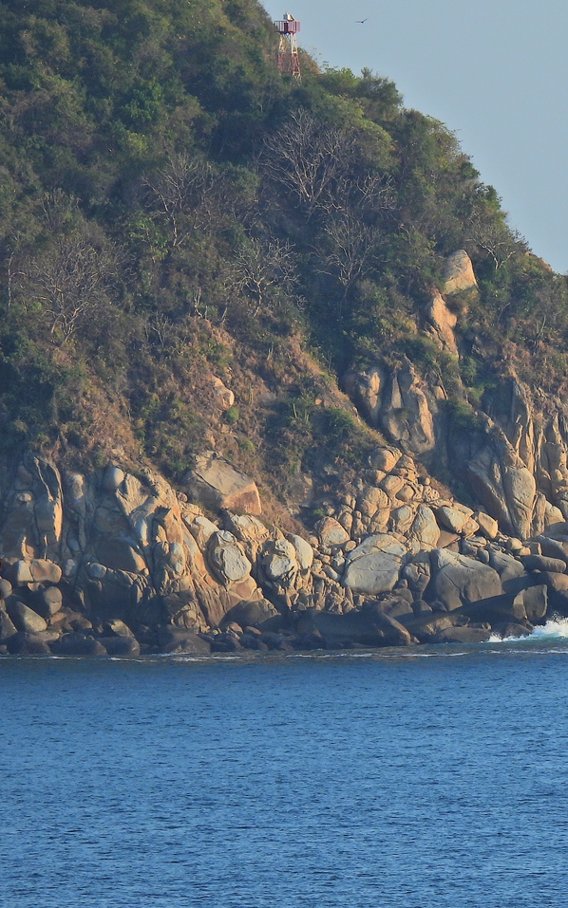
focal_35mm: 992
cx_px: 559
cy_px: 454
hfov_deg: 1.3
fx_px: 24573
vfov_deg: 2.1
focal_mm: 125
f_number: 5.6
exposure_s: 1/500
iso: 100
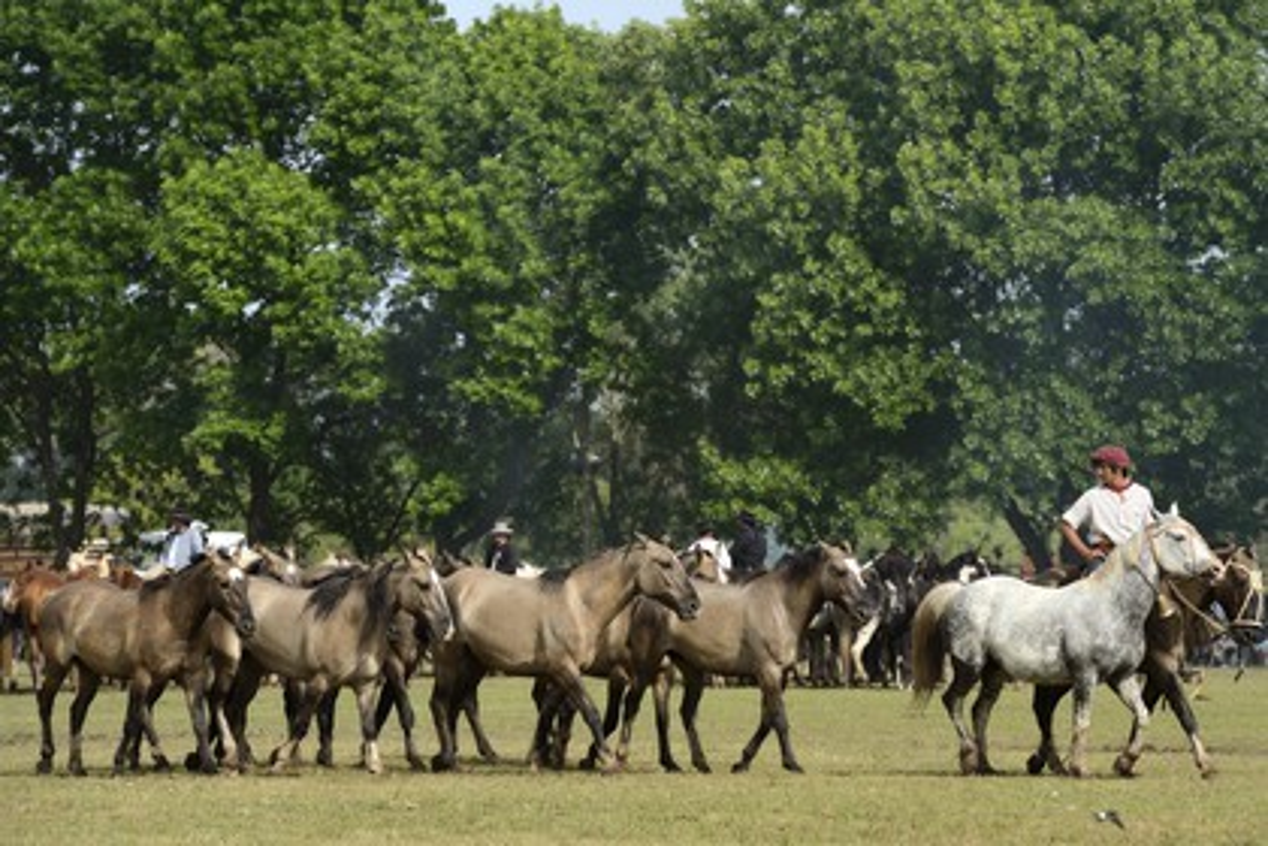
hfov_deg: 10.3
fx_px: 7044
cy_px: 423
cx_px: 634
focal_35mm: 200
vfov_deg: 6.9
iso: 400
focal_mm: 200
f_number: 9
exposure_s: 1/500
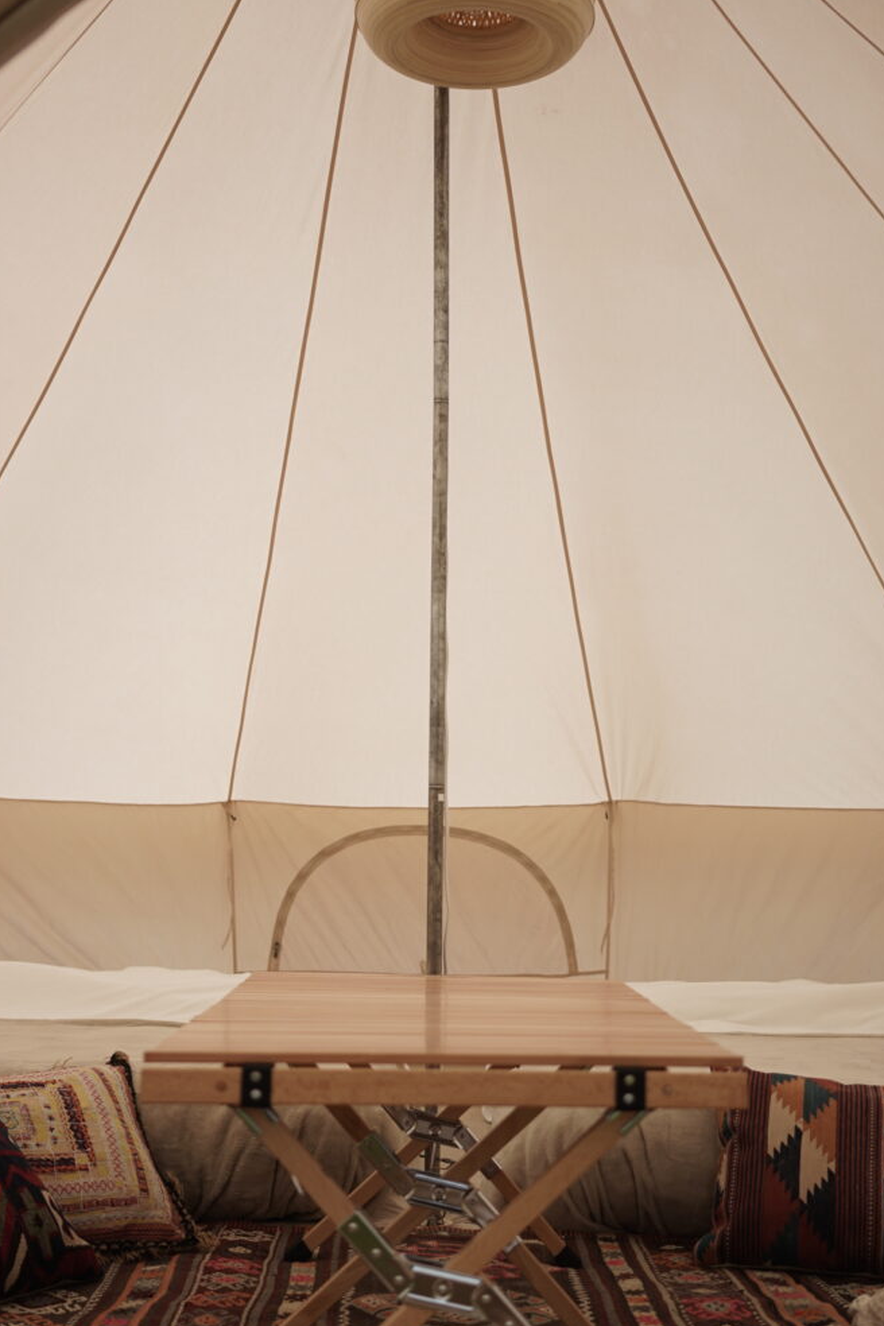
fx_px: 1768
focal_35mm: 48
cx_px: 442
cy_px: 755
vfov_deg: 41.0
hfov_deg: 28.1
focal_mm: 35
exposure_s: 1/1250
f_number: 2.8
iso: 100
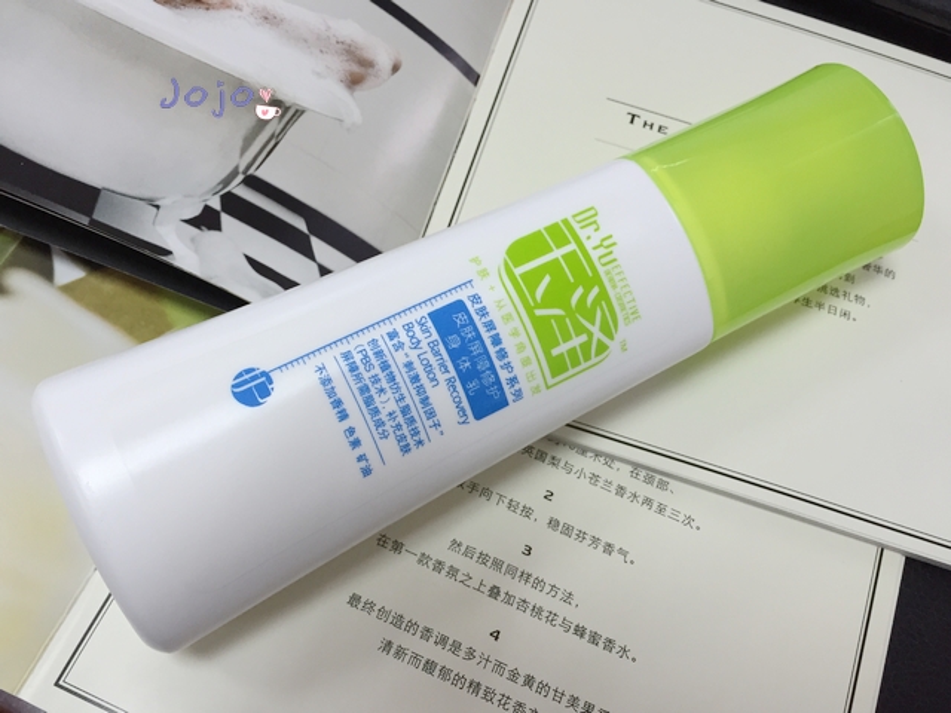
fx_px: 797
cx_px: 476
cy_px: 356
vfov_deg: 48.2
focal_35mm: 29
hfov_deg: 61.7
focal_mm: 4.15
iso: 50
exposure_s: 1/33
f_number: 2.2
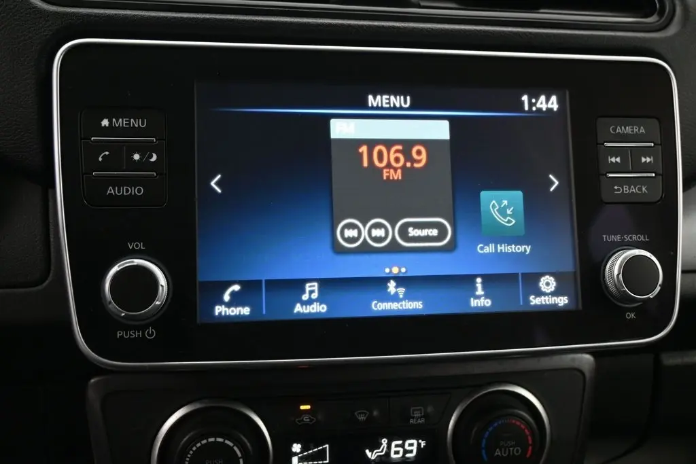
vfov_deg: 36.2
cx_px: 348
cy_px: 232
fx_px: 711
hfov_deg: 52.2
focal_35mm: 37
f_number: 4.2
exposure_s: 1/125
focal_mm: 24.5
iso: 1250
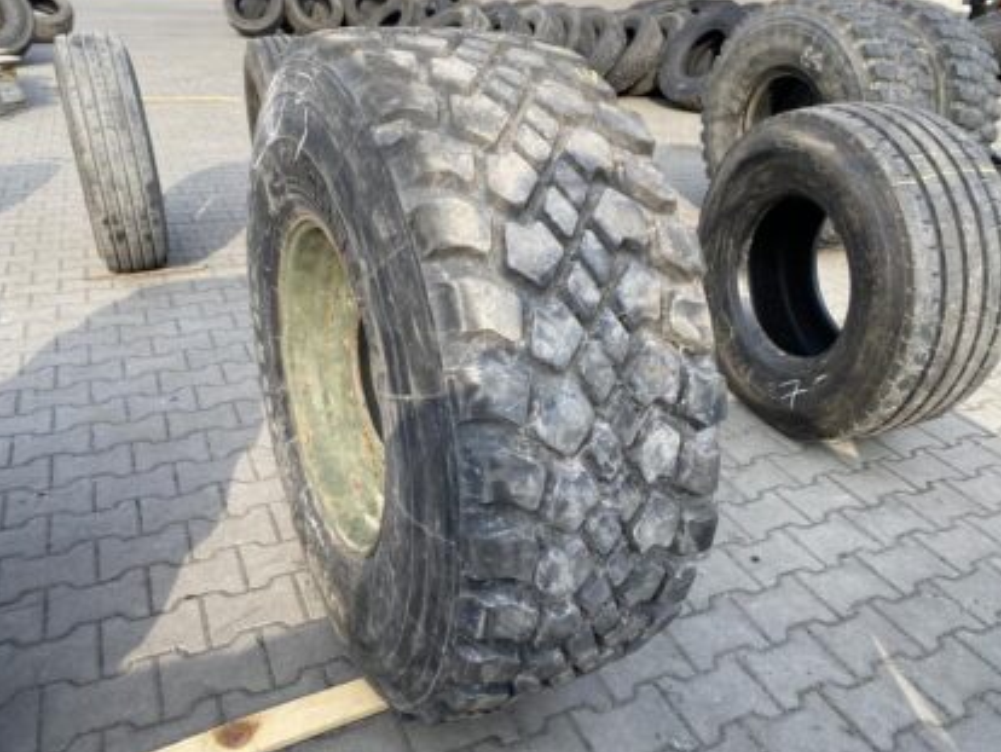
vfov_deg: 51.4
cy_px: 369
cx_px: 496
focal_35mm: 27
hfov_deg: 65.3
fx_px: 781
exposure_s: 1/594
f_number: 1.8
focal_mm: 4.25
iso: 32
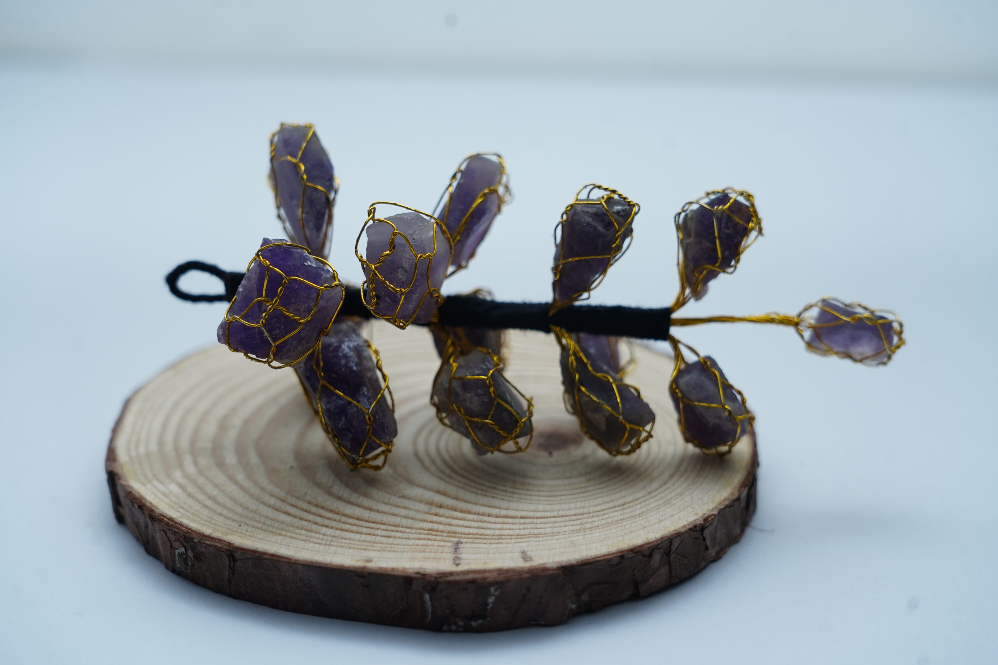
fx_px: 1857
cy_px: 332
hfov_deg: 30.1
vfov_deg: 20.3
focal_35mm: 67
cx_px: 499
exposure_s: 1/125
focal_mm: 67
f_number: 6.3
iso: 400
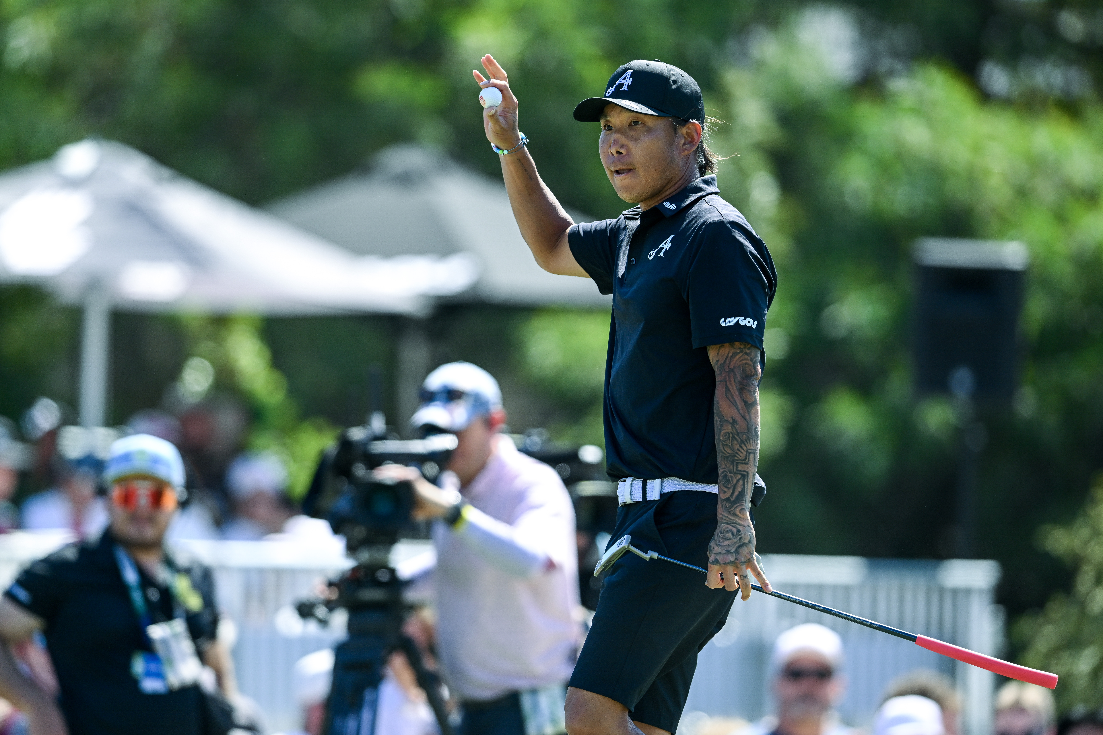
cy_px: 368
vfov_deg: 3.4
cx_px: 552
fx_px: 12255
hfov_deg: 5.2
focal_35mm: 400
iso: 400
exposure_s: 1/2000
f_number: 3.5
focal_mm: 400
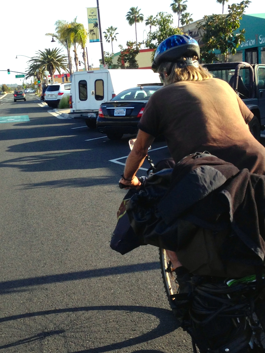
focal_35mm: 53
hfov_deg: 27.3
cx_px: 76
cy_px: 181
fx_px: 541
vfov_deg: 36.2
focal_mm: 4.12
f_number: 2.4
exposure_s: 1/889
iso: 50
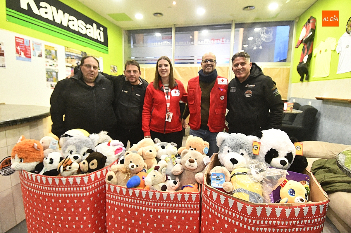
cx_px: 176
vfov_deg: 67.3
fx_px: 175
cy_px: 116
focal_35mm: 18
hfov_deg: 90.0
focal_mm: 12
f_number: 5
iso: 4000
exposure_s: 1/50
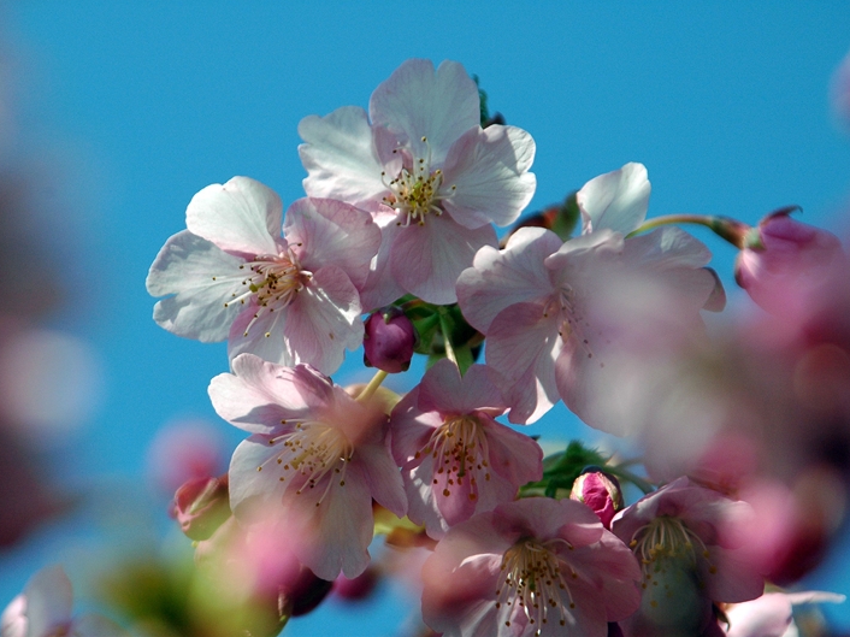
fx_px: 12028
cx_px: 399
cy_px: 318
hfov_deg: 4.0
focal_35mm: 490
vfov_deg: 3.0
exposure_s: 1/1250
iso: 400
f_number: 6.3
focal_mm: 300
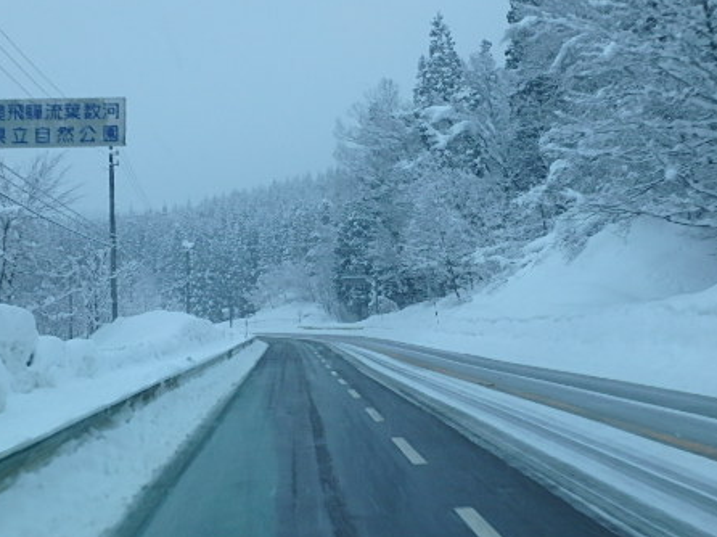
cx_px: 368
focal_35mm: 56
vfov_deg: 26.1
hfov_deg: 34.4
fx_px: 1159
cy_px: 277
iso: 200
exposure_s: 1/80
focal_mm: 6.9
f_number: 5.1
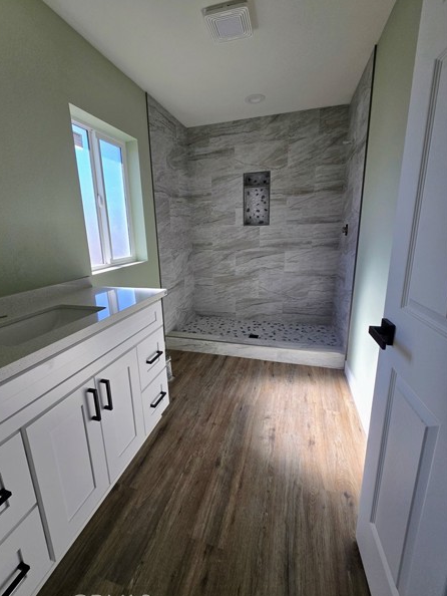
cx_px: 211
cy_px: 297
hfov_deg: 85.6
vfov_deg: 102.0
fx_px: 241
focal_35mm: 14
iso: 50
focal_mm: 2.2
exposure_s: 1/287
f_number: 2.2
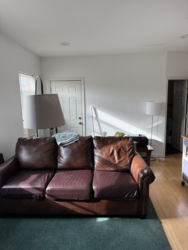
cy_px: 125
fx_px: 174
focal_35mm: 24
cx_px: 94
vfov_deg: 71.6
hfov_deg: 56.8
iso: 125
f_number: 1.78
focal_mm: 6.76
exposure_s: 1/232
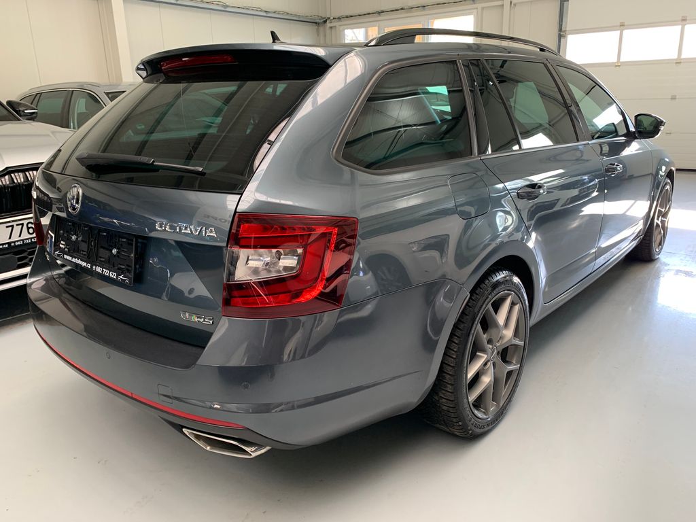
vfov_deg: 53.1
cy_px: 261
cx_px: 348
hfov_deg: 67.3
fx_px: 523
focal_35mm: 26
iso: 100
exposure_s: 1/60
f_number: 1.8
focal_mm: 4.25
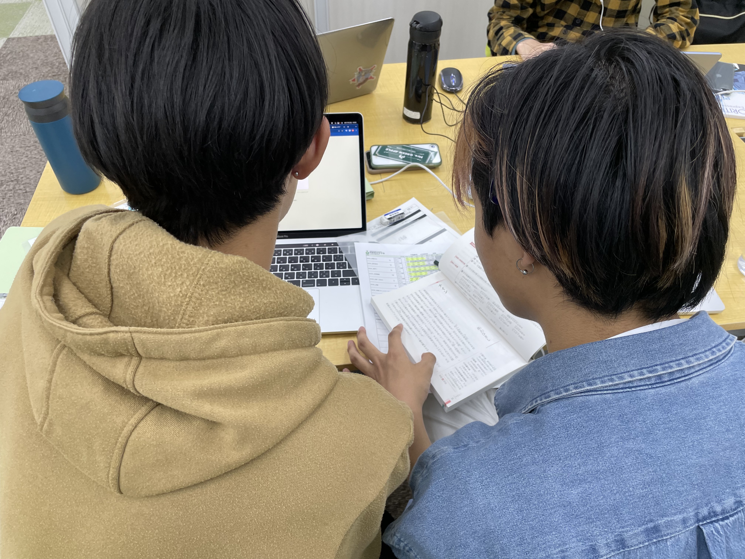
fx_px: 560
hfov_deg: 67.3
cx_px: 372
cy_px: 280
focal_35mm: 26
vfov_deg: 53.1
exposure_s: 1/120
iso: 100
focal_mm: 4.2
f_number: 1.6
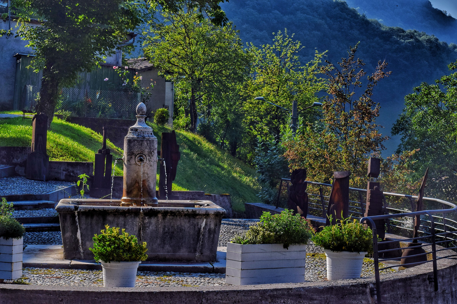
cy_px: 152
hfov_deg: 19.5
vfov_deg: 13.0
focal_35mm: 105
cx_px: 228
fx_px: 1333
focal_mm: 70
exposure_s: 1/400
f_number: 14
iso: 200
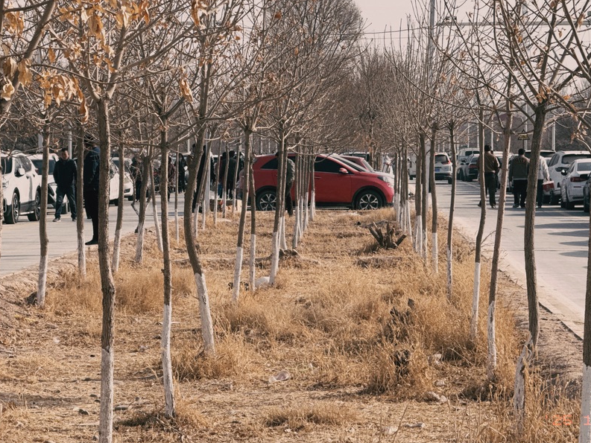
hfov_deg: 12.7
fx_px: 2647
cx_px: 301
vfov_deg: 9.6
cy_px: 176
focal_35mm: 155
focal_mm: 15.66
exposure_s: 1/1064
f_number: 2.8
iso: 50
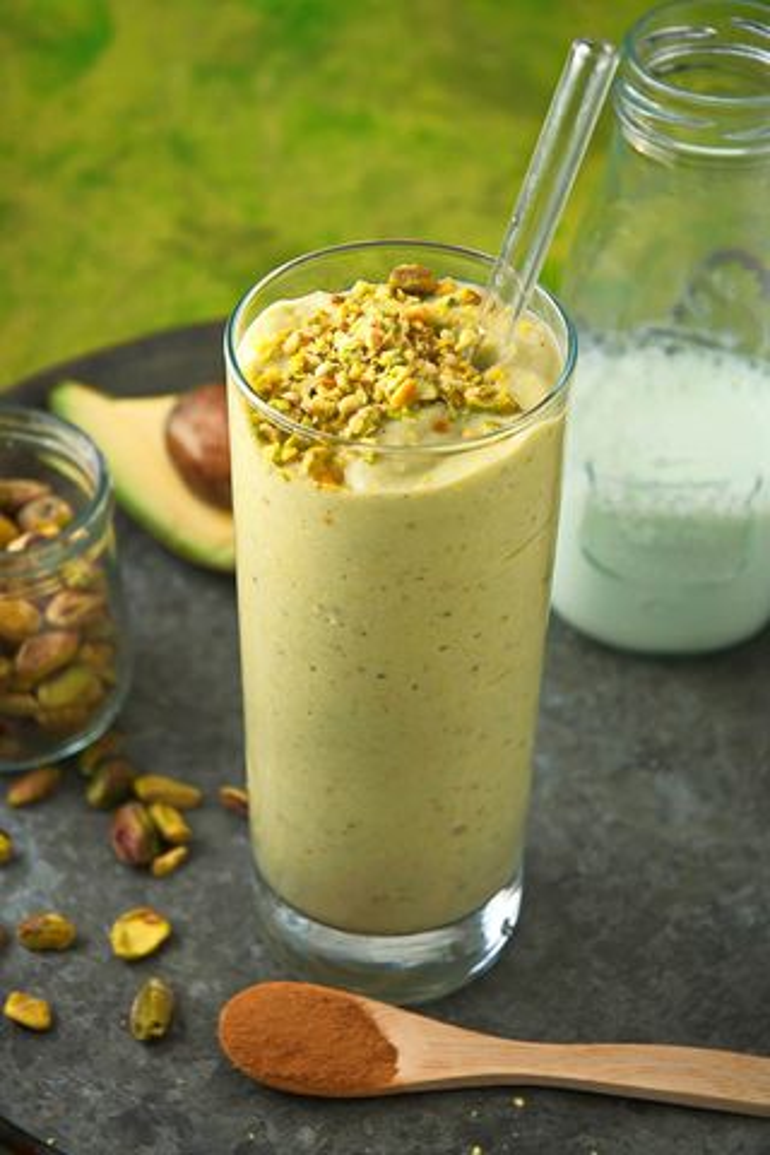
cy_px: 578
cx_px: 385
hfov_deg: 15.2
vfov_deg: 22.6
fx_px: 2887
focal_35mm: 90
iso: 100
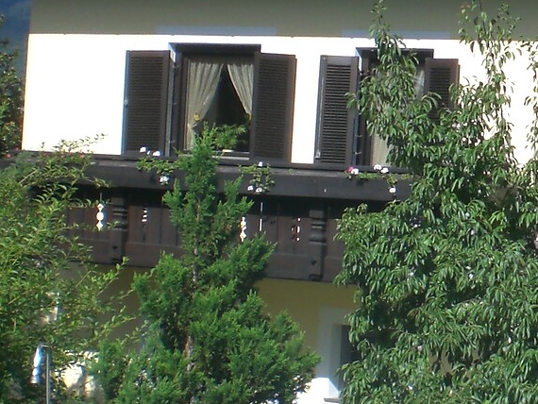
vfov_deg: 11.6
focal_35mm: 128
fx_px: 1990
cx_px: 617
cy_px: 269
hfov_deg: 15.0
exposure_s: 1/400
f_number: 4.4
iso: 50
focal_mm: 6.3
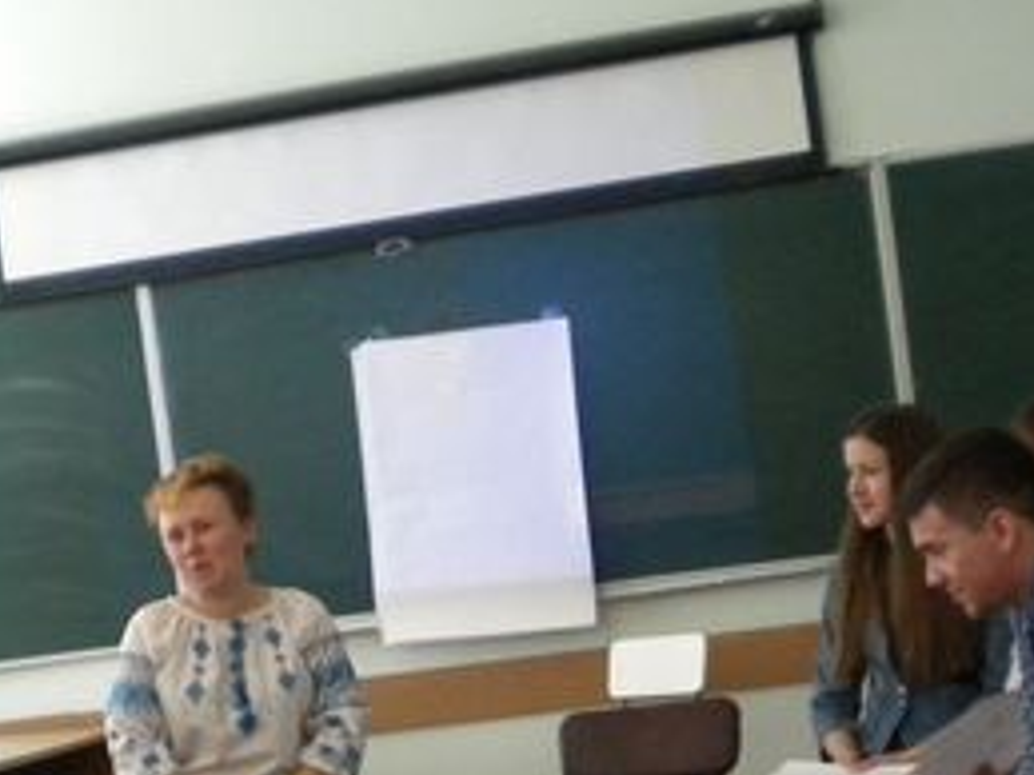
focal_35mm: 74
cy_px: 735
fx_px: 2209
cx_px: 441
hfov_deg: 26.3
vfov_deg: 19.4
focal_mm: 6.3
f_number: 3.1
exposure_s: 1/284
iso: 400
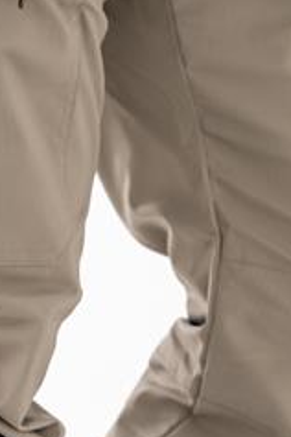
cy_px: 191
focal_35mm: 216
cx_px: 13
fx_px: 2619
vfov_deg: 9.5
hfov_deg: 6.3
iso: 100
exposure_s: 1/160
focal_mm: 90
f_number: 5.6
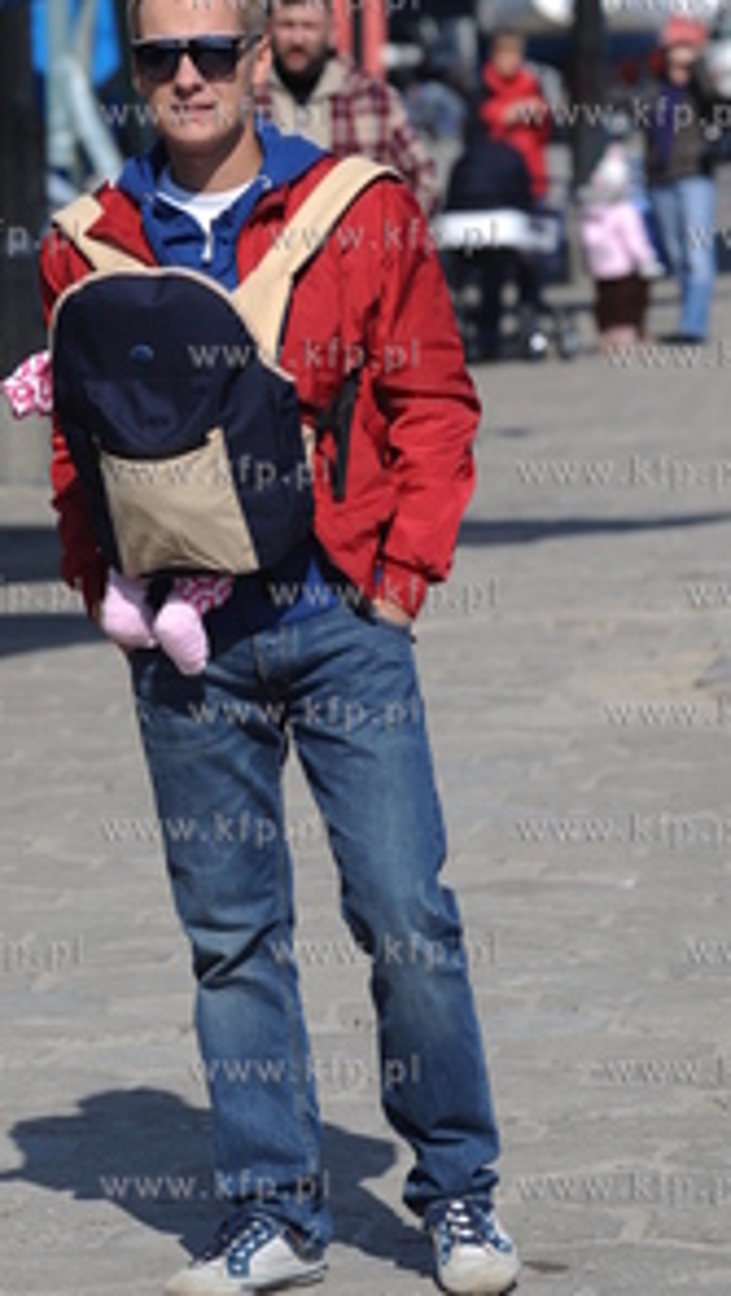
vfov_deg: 9.8
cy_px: 587
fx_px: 7529
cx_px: 245
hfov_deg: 5.6
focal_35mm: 219
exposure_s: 1/800
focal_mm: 155
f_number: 5.6
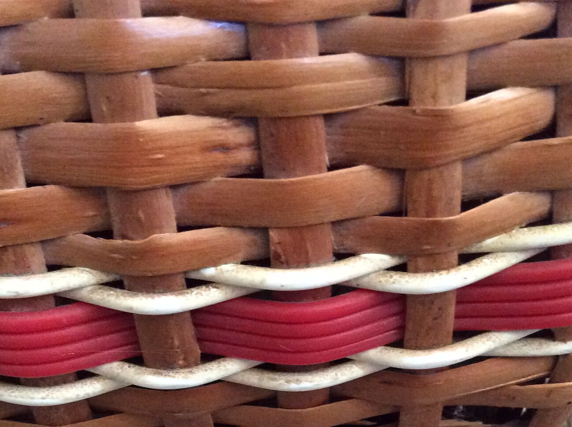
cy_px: 420
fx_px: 1056
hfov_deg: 30.3
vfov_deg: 22.1
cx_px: 282
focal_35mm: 64
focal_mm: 3.3
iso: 320
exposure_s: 1/20
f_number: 2.4
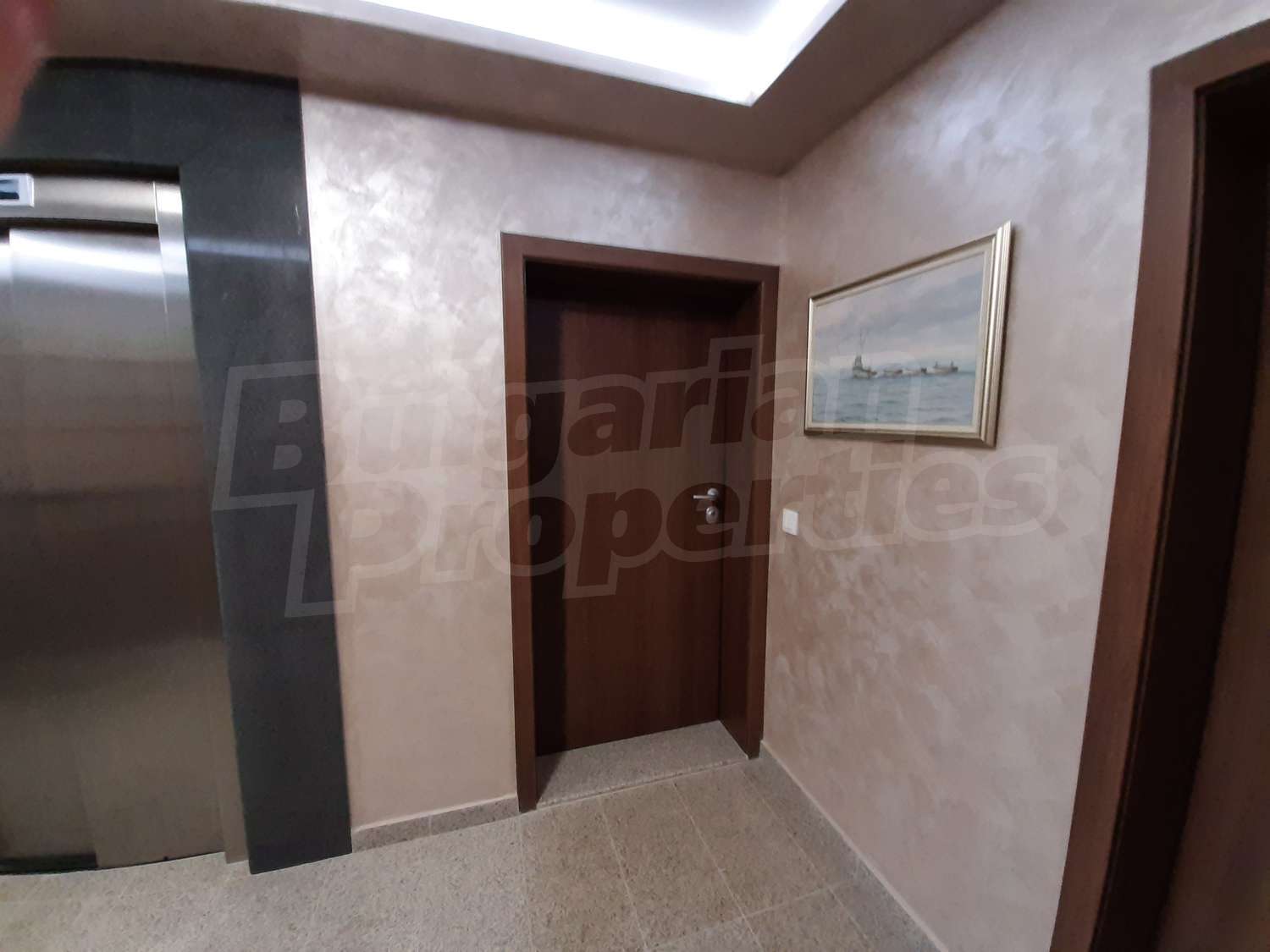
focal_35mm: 13
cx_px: 635
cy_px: 476
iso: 200
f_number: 2.2
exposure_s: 1/33
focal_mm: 1.42
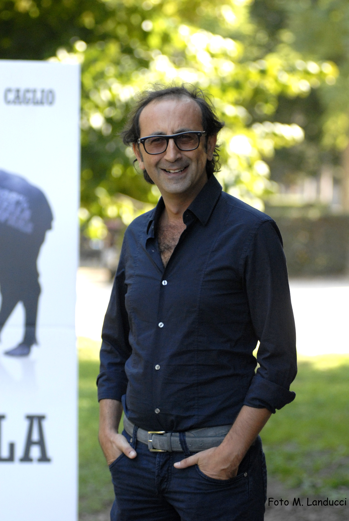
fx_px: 2066
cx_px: 174
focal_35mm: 142
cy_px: 260
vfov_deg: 14.4
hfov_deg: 9.7
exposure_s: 1/1000
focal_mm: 95
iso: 800
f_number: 3.5
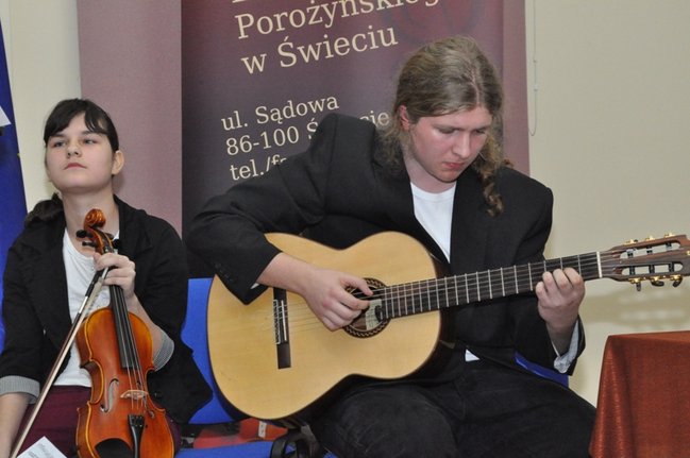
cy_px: 229
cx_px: 345
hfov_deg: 17.1
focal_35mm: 120
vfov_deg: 11.4
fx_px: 2297
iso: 3200
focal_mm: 80
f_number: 16
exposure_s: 1/60
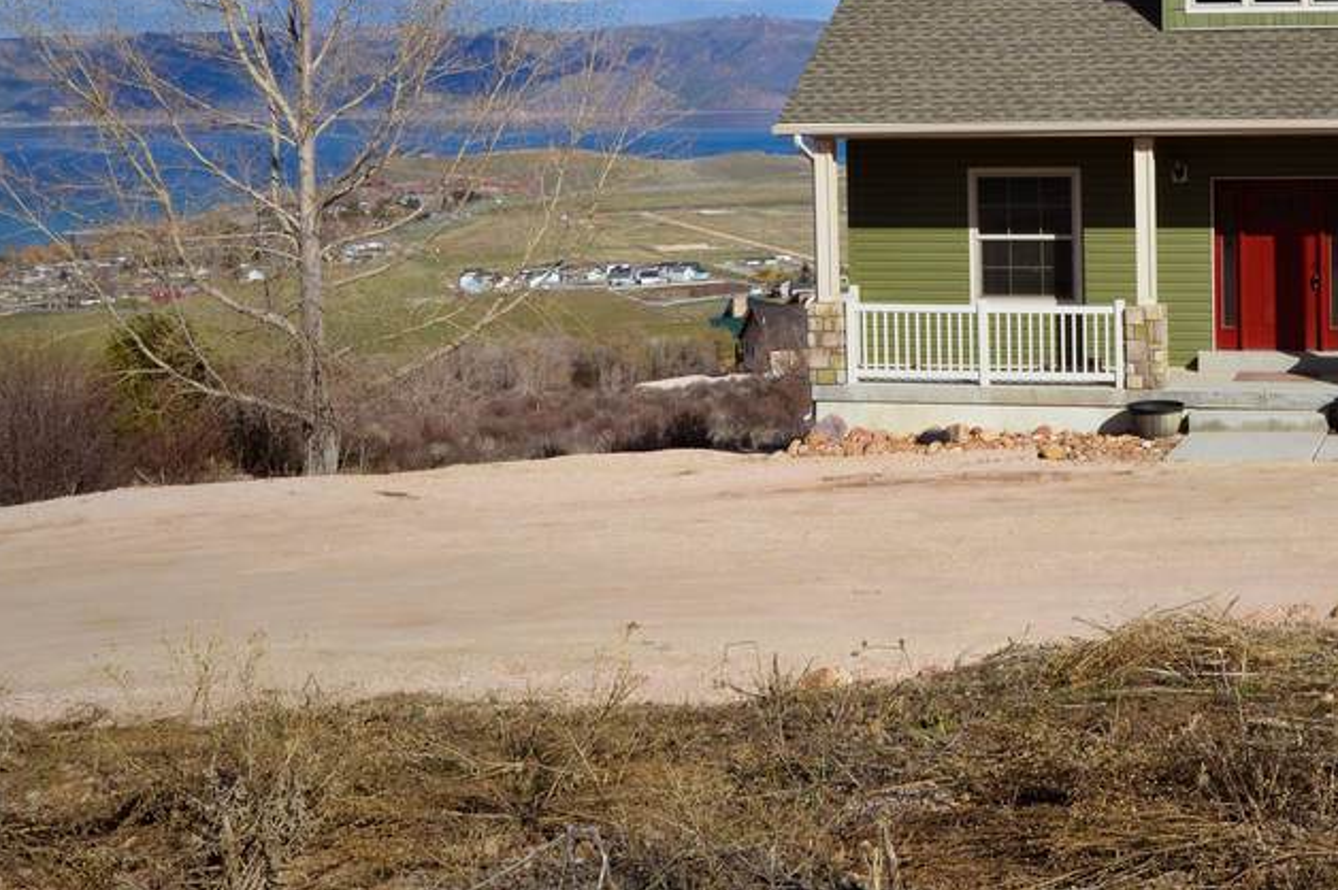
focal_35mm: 55
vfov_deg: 24.3
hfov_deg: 34.7
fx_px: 2043
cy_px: 197
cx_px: 1140
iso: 400
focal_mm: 18
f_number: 13
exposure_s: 1/640
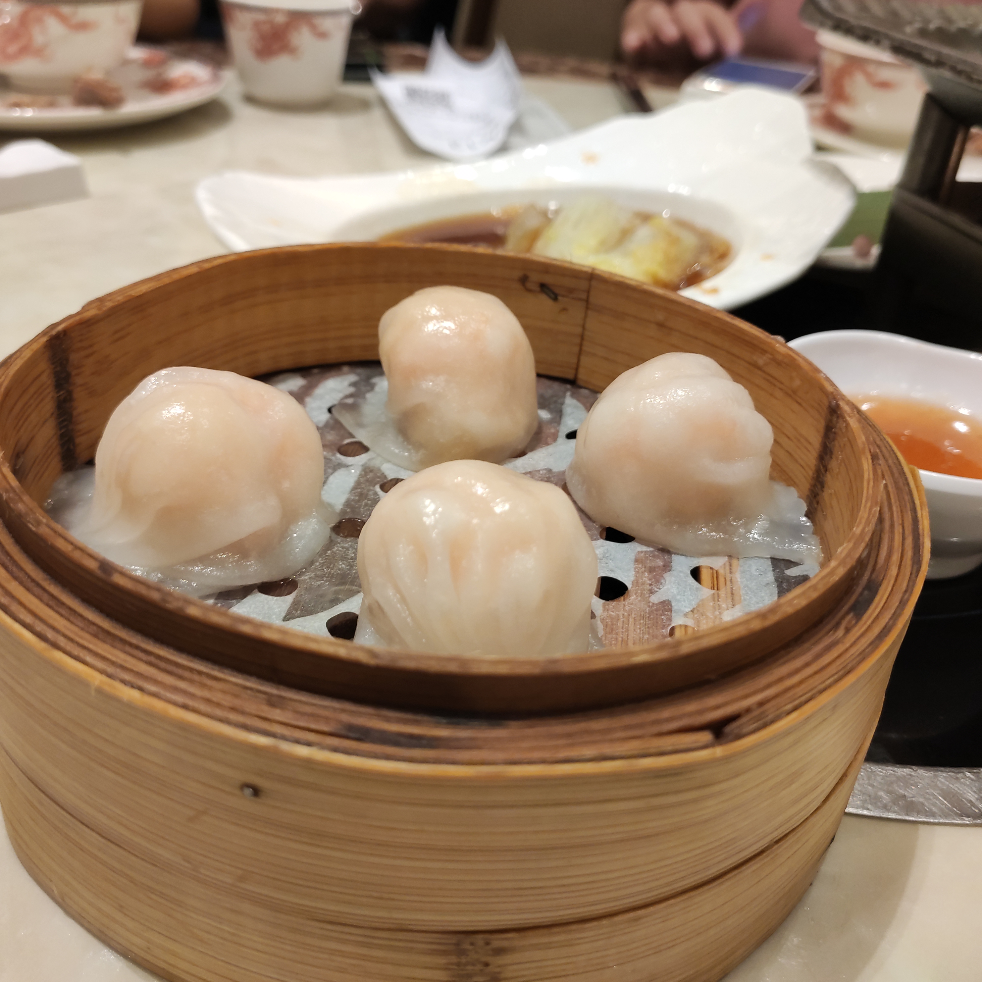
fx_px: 995
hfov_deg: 52.5
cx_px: 511
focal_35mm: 31
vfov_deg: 52.5
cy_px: 489
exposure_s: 1/33
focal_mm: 4.77
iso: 251
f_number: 1.75
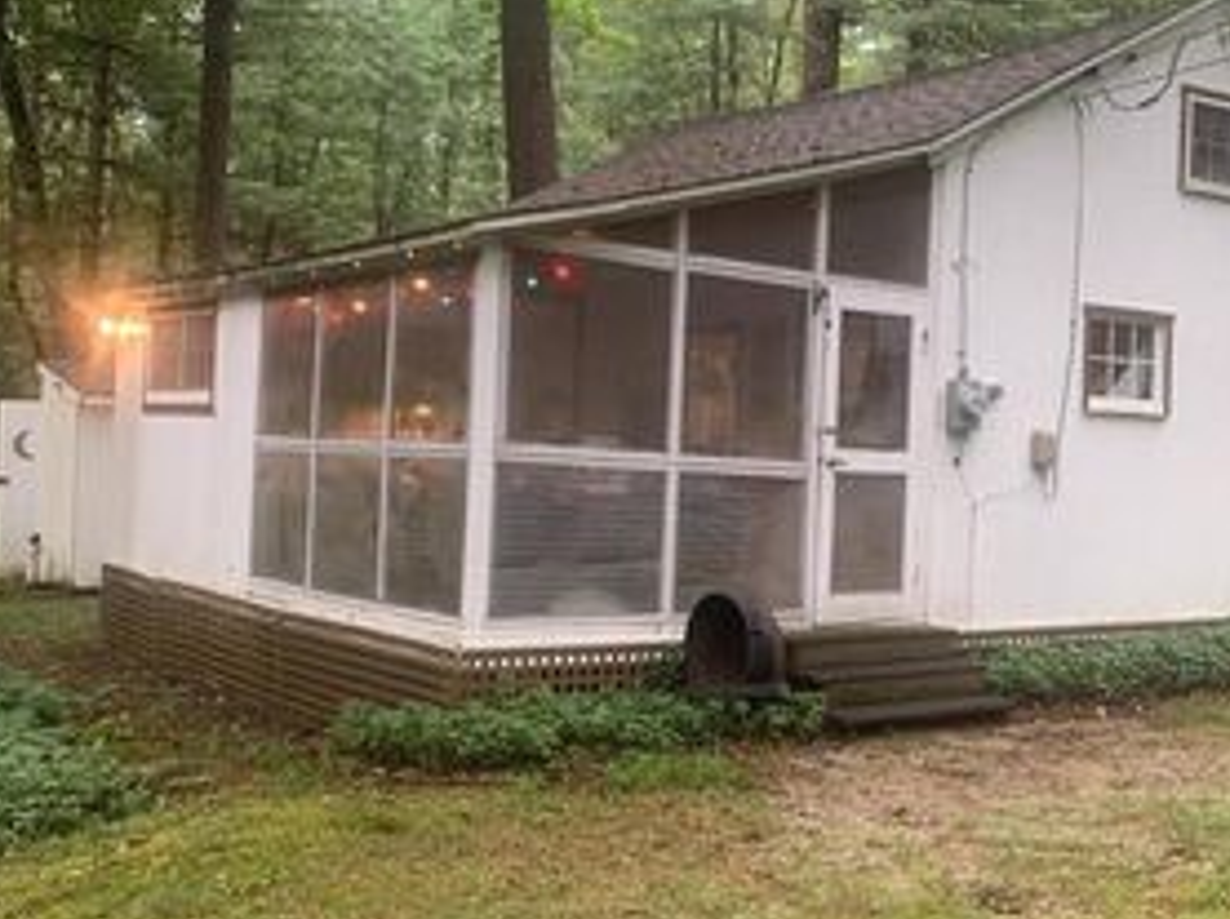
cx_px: 795
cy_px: 437
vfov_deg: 30.8
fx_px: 1668
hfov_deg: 40.1
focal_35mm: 47
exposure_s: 1/60
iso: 125
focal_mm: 4.25
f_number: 1.8
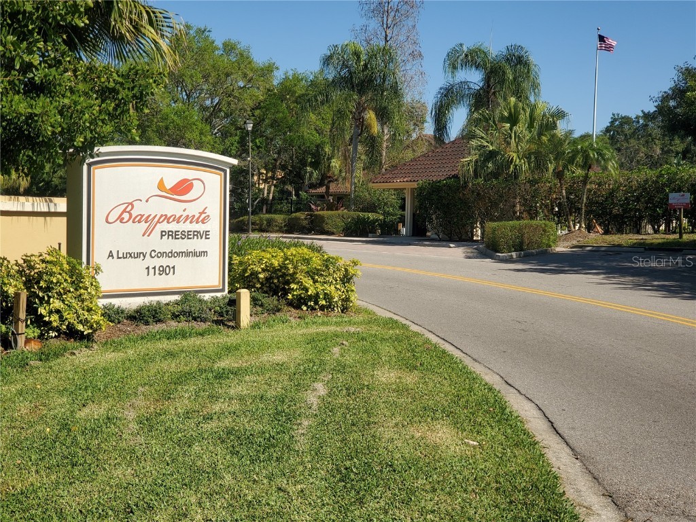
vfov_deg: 28.0
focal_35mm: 52
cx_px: 348
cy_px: 261
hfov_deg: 36.8
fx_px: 1046
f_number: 2.4
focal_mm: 6
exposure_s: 1/986
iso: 50
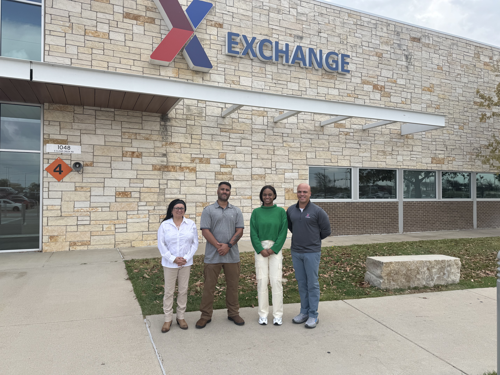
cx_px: 250
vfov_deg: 56.8
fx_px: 347
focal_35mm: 24
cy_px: 188
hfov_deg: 71.6
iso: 80
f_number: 1.78
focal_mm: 6.76
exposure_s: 1/2506
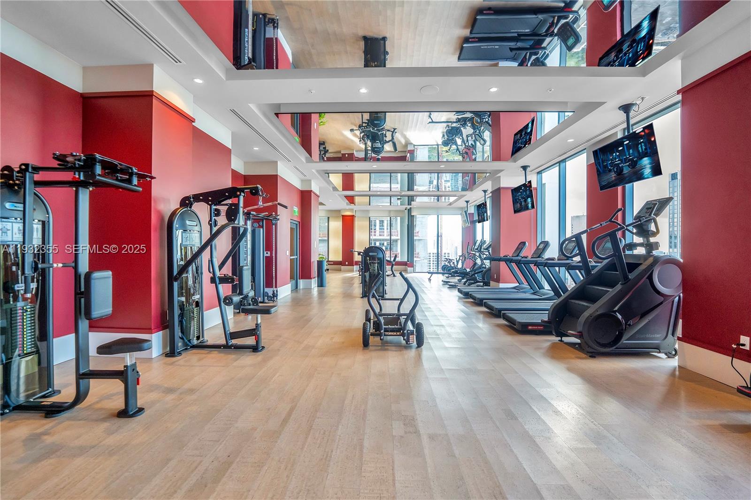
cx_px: 376
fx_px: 292
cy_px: 250
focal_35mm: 14
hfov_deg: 104.3
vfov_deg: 81.2
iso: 1000
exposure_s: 1/160
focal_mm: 14
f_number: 4
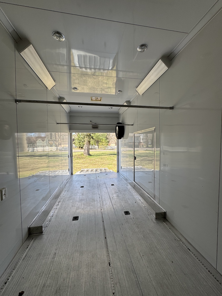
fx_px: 120
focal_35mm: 14
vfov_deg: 102.1
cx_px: 111
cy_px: 148
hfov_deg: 85.7
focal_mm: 2.22
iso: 40
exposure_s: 1/245
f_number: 2.2
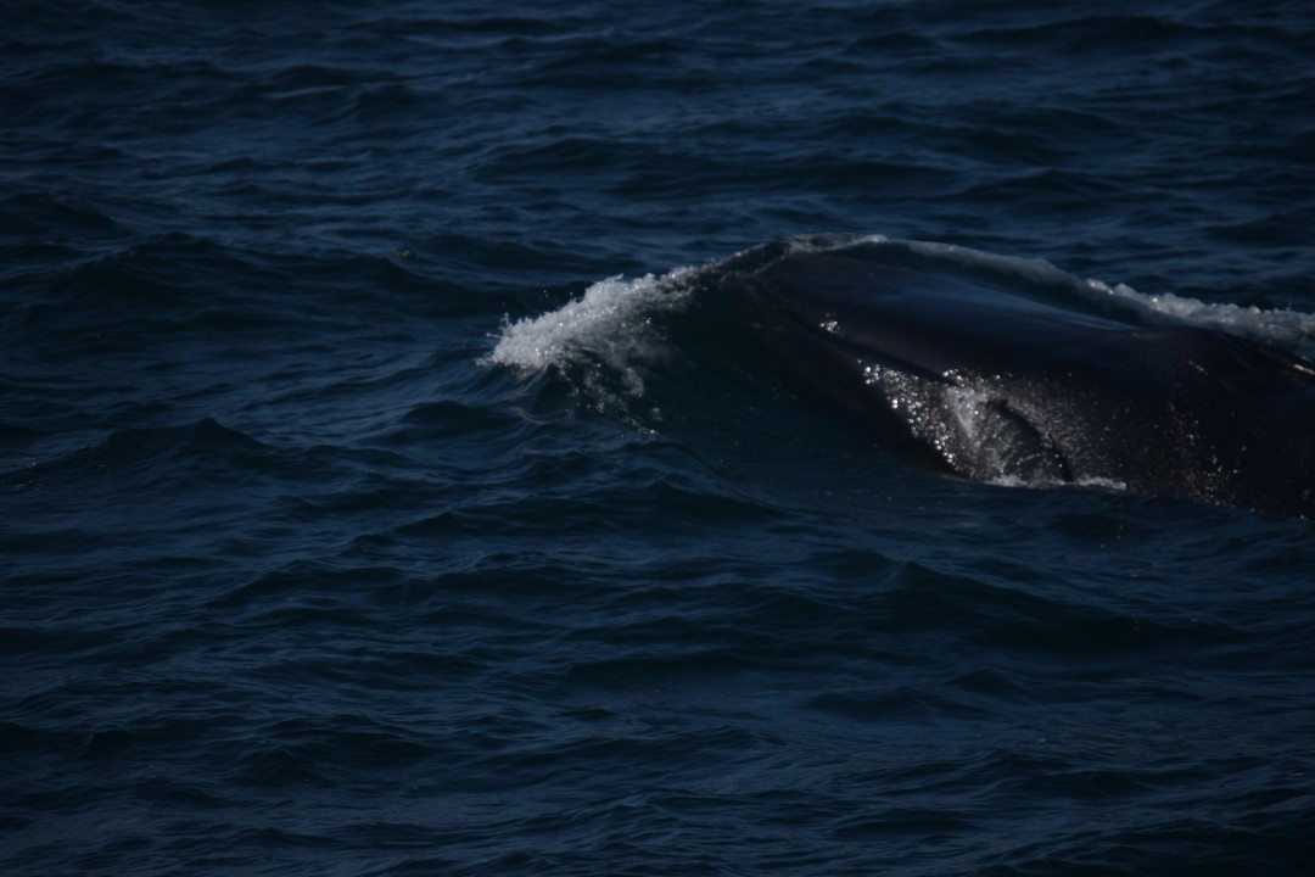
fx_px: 10957
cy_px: 438
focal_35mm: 300
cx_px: 658
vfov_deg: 4.6
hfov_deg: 6.9
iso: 200
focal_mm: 200
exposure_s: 1/4000
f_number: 5.6
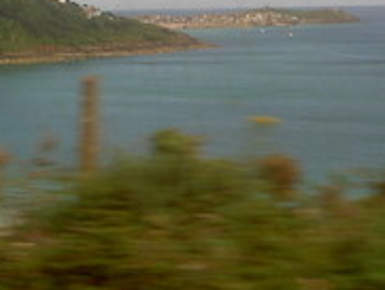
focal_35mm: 100
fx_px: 1113
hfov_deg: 19.6
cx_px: 144
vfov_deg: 14.5
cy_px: -32
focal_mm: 5.6
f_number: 4.7
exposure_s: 1/160
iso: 50
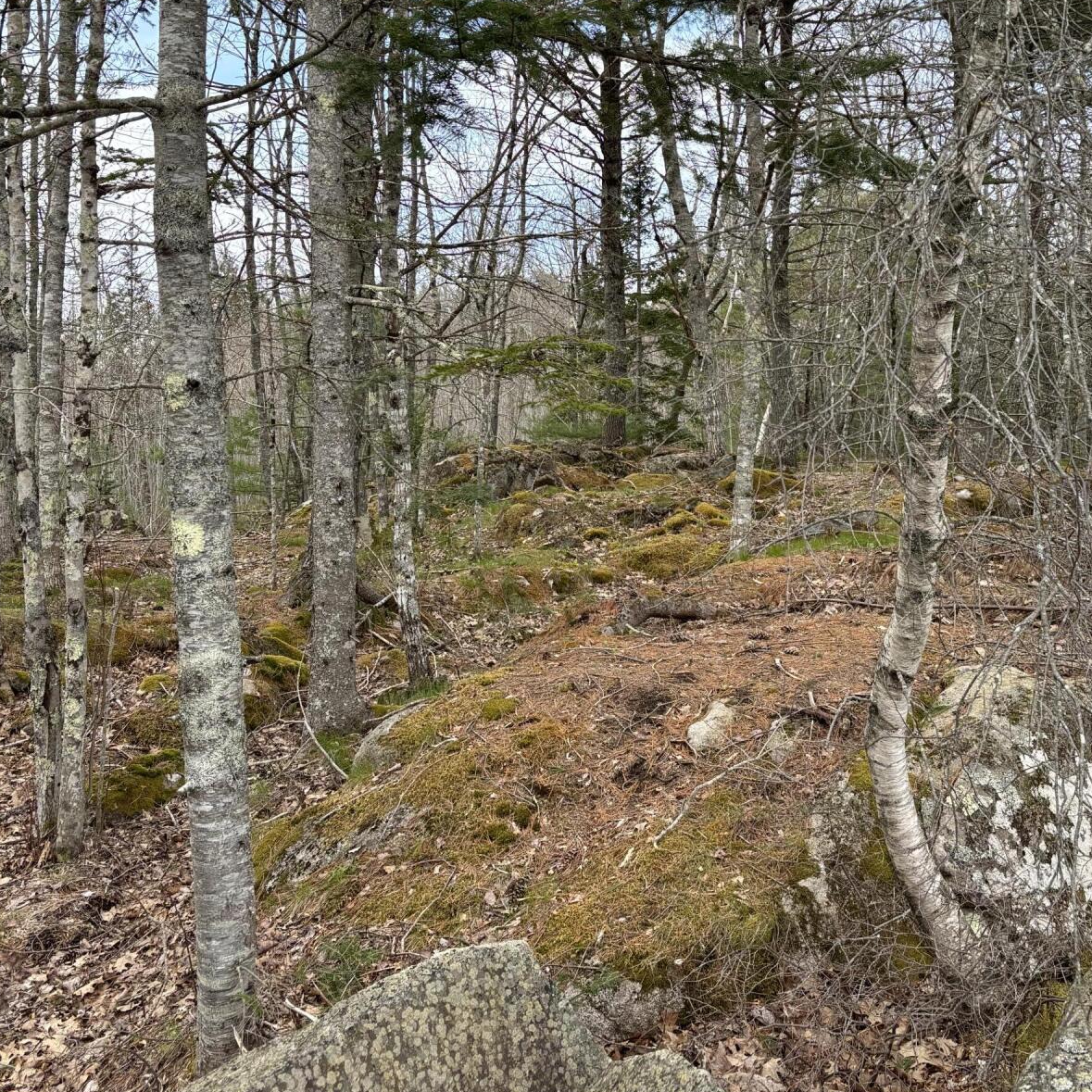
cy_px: 409
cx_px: 665
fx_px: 1392
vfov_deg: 42.5
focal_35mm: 39
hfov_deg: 42.6
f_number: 1.6
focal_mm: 5.96
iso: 50
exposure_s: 1/732
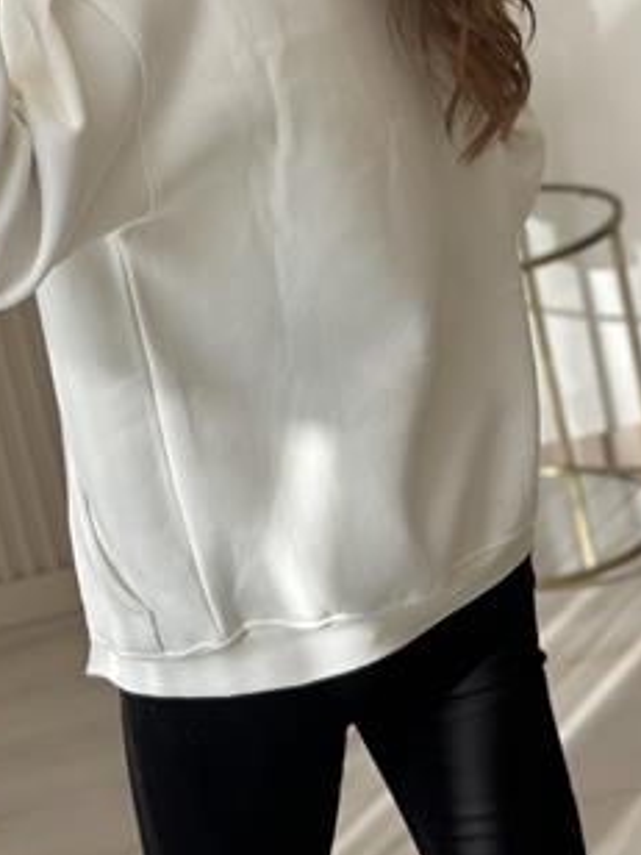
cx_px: 119
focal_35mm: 83
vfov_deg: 23.2
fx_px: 2049
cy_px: 151
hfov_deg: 17.6
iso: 80
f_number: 1.78
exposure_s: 1/816
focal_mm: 6.86
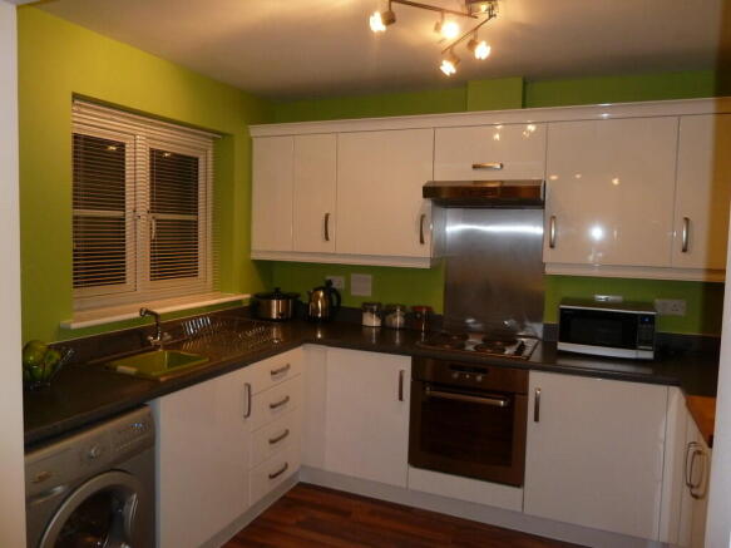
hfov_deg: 69.4
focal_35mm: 25
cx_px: 366
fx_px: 528
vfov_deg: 54.9
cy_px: 274
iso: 250
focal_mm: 4.1
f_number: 3.3
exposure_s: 1/30
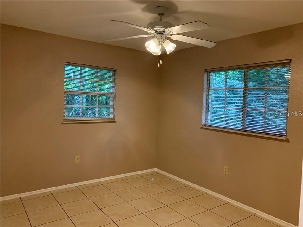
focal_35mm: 26
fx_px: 228
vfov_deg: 53.1
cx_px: 152
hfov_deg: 67.3
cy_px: 114
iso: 400
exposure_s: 1/60
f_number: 1.8
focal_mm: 4.25
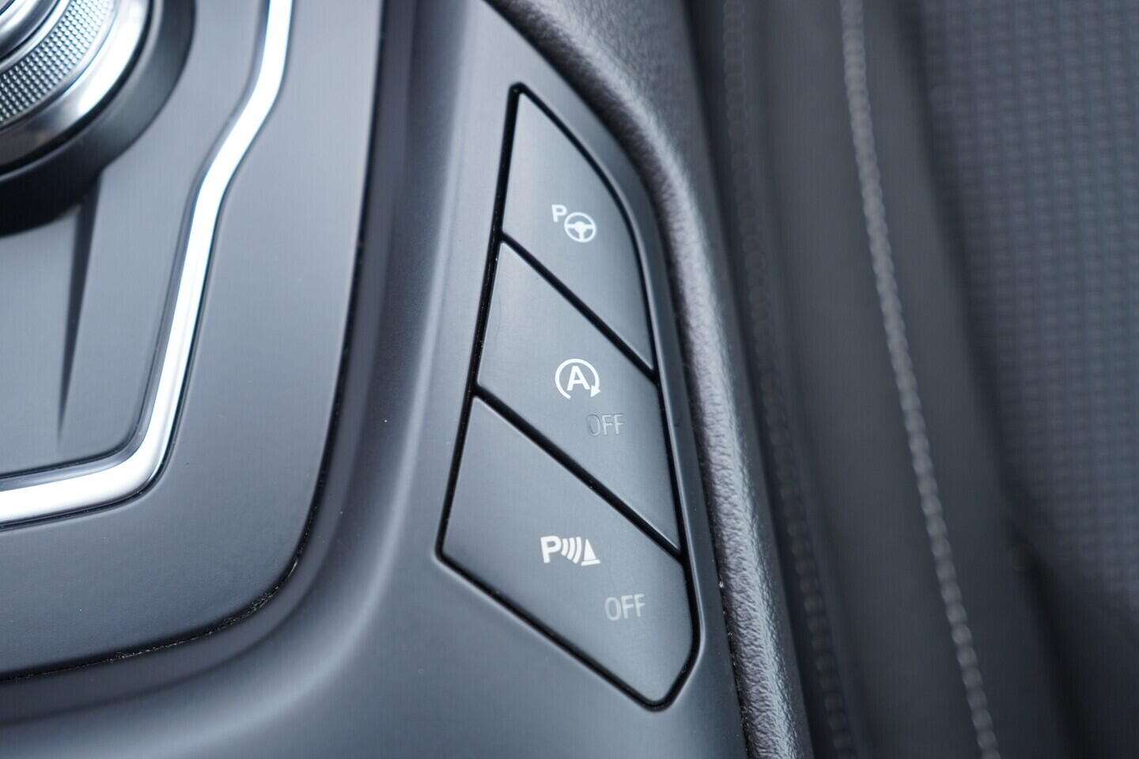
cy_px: 380
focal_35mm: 36
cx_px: 570
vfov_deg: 36.9
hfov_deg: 53.1
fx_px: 1139
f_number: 2.8
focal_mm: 24
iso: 320
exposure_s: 1/40
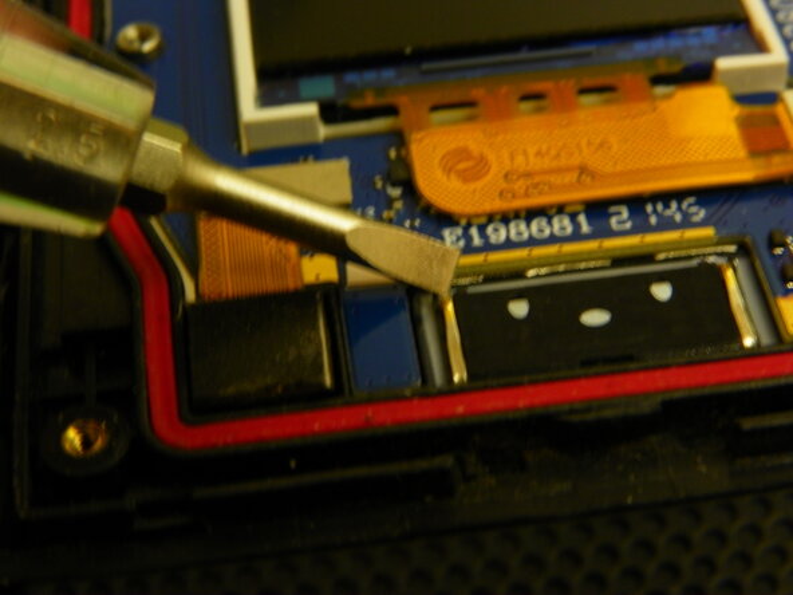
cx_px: 396
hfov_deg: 26.7
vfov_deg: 20.2
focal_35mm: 73
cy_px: 298
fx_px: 1672
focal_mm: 13
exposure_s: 1/5
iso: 100
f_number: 5
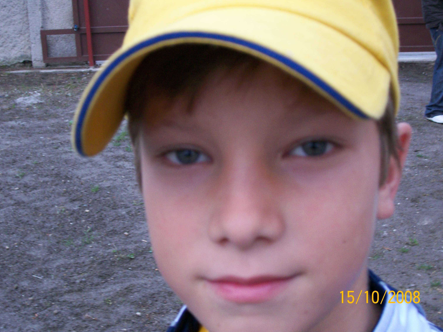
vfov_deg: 26.6
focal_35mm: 55
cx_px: 218
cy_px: 169
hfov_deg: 34.9
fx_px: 704
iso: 132
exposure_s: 1/47.2
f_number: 3.4
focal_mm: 9.11
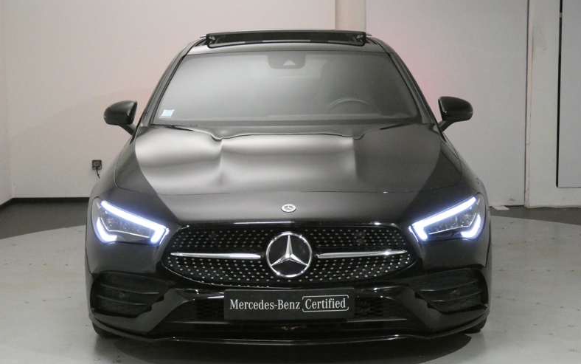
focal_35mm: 71
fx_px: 1125
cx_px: 289
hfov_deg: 29.0
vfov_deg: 18.4
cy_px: 208
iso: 1600
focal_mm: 11.9
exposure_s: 1/60
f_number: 4.2
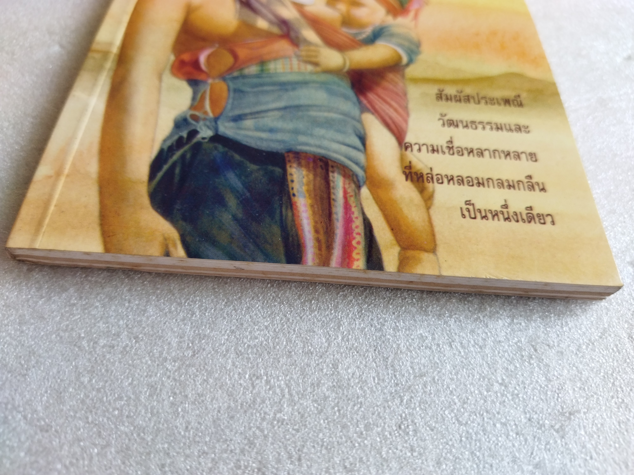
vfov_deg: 51.4
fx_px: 495
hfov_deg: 65.3
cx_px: 317
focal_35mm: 27
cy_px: 238
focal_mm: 4.71
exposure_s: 1/100
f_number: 1.79
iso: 128
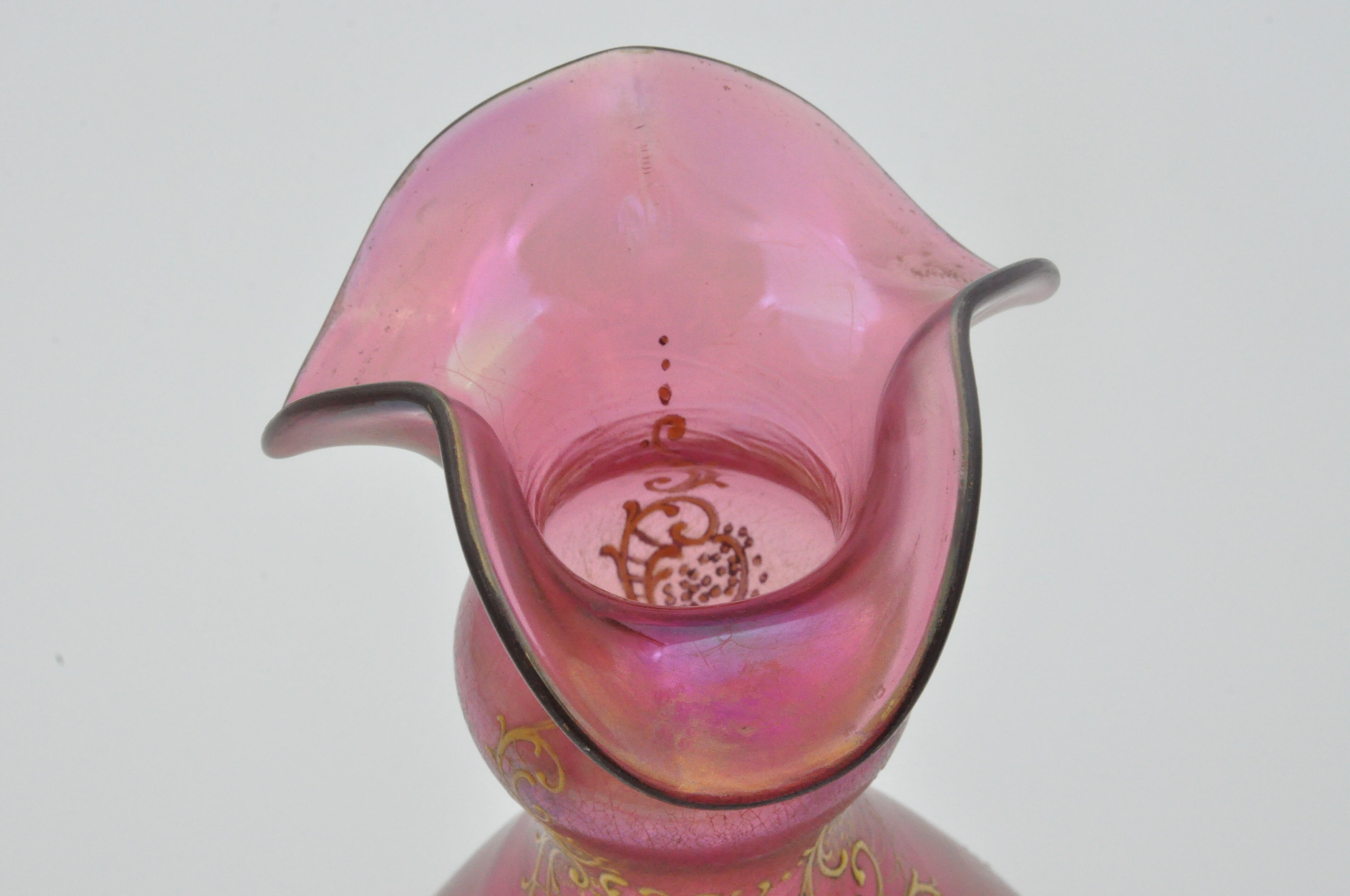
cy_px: 448
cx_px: 675
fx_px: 5899
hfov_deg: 13.1
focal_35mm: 158
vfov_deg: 8.7
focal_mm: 105
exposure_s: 1/320
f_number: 22
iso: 3200
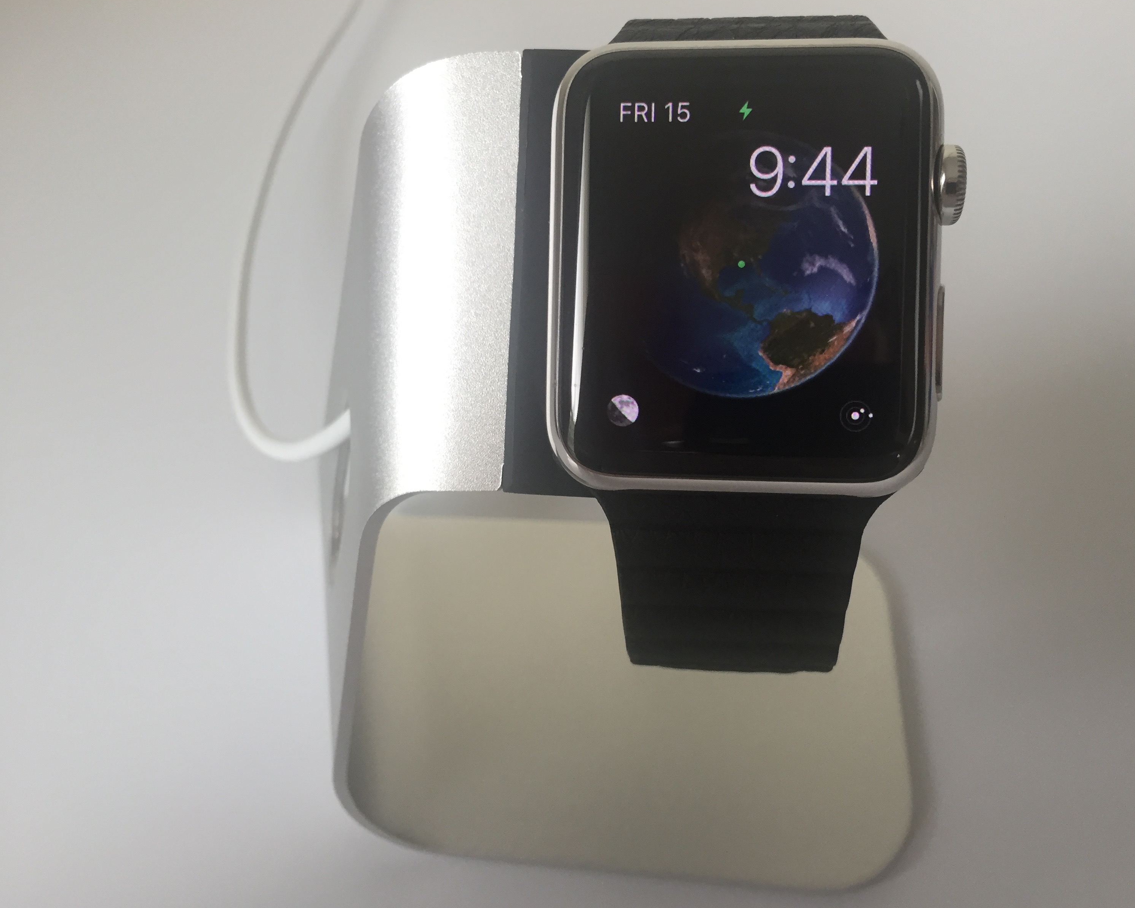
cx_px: 615
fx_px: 1041
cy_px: 449
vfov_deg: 47.1
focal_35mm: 31
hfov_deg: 57.1
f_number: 2.2
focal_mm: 4.15
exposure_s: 1/30
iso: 40
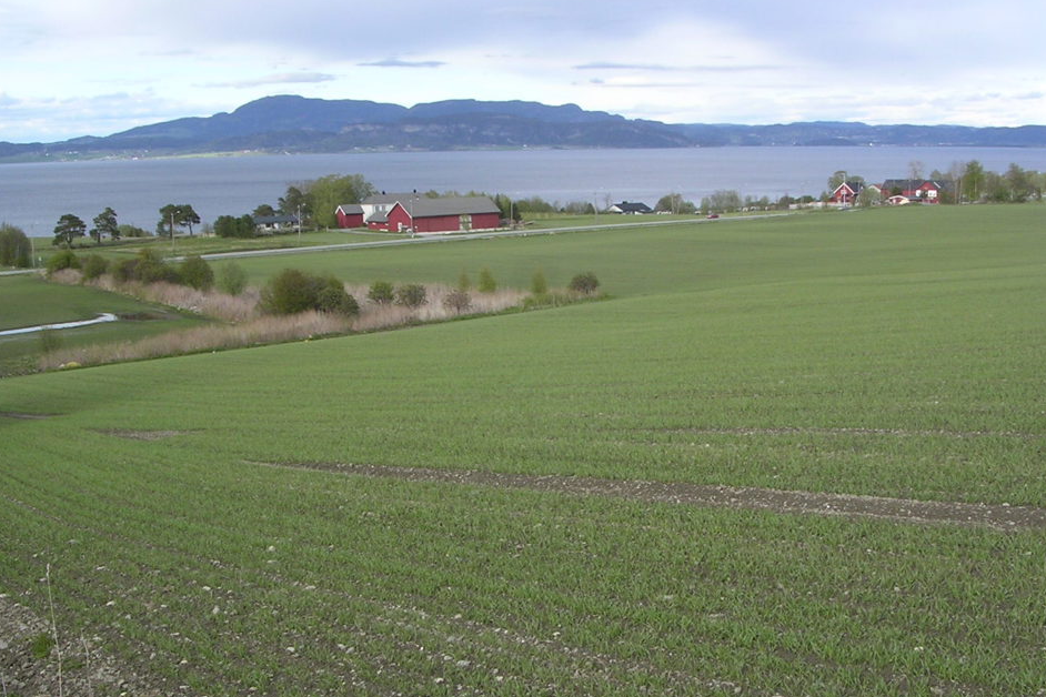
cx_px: 543
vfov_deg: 28.6
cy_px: 388
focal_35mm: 47
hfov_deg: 41.9
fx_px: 1366
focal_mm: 5.8
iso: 100
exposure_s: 1/133
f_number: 5.6
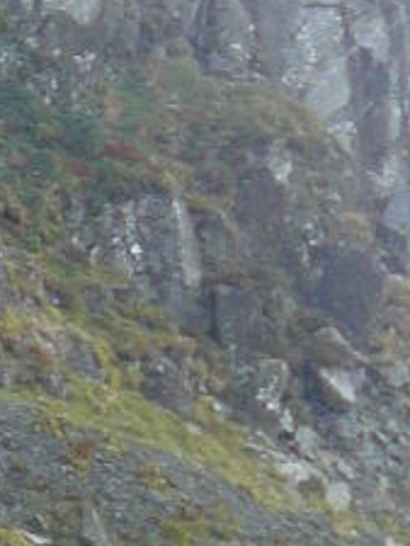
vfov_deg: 8.1
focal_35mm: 230
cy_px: -655
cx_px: -526
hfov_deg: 6.2
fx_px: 3629
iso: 100
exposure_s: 1/80
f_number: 2.8
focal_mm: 6
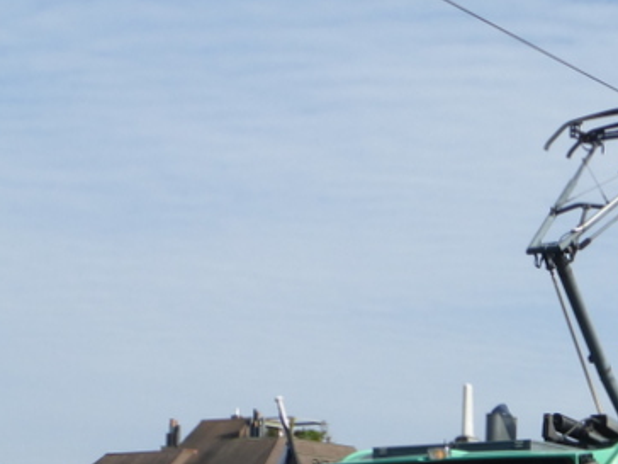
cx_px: 776
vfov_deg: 12.3
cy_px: 540
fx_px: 2107
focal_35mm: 118
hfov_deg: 15.9
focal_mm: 7.4
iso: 100
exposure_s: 1/1000
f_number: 3.9
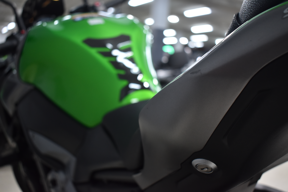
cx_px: 144
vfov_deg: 34.2
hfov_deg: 49.6
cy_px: 96
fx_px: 312
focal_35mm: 39
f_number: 4
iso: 800
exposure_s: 1/50
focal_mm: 26
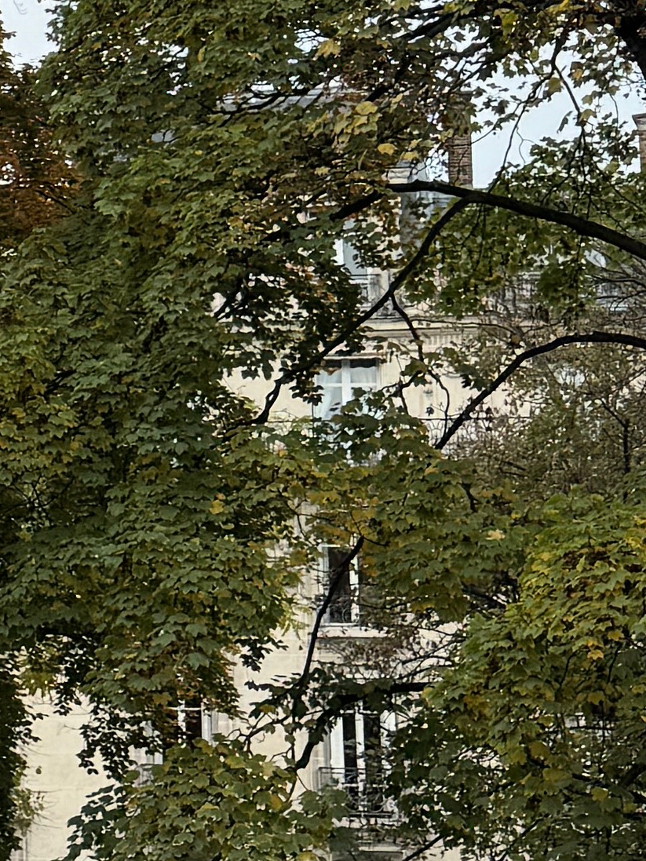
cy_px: 396
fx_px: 3110
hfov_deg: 10.3
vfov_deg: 15.8
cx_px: -886
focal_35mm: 125
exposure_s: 1/1818
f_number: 1.78
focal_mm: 6.76
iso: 80
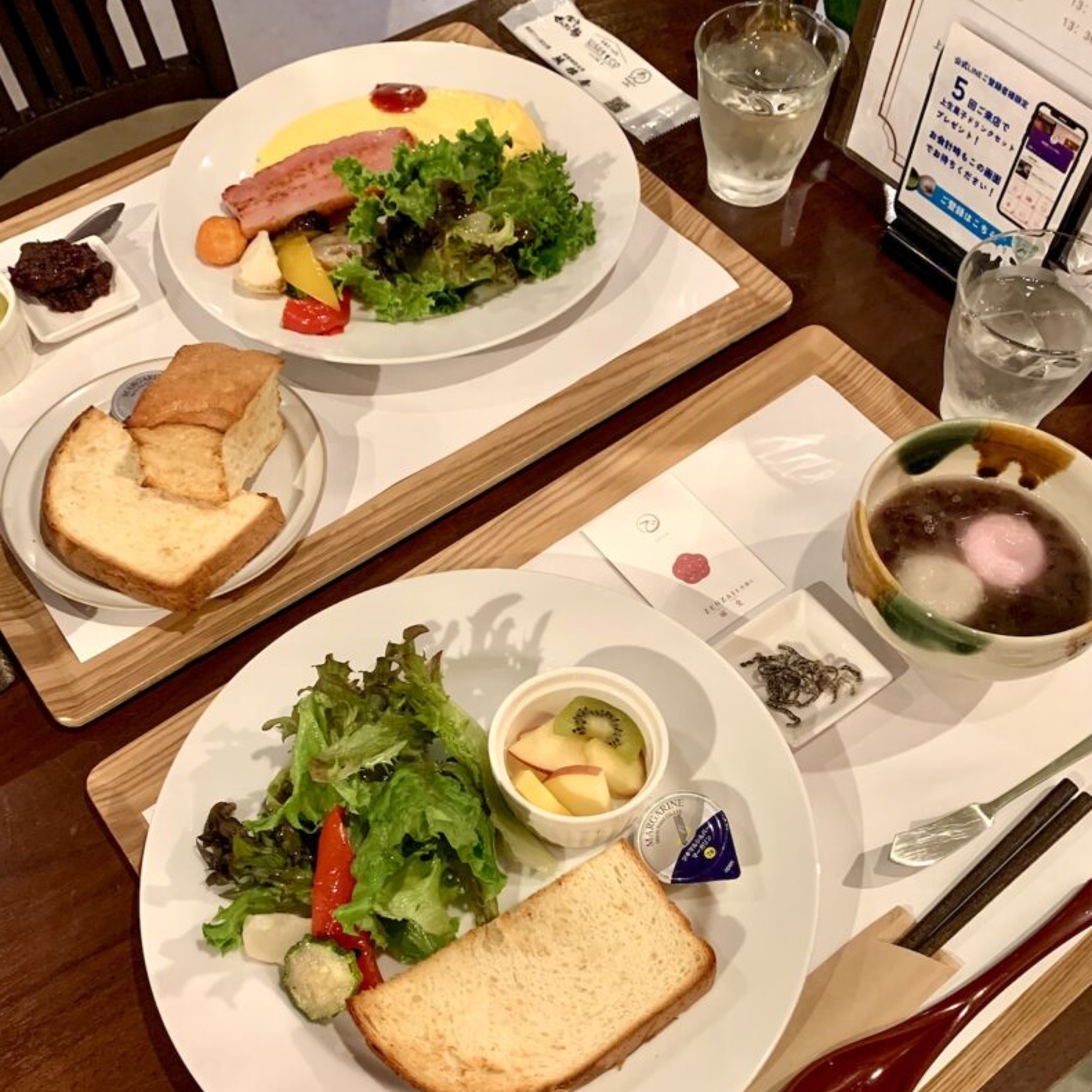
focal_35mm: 31
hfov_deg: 52.5
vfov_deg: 51.8
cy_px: 705
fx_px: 1106
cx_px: 544
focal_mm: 4.25
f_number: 1.8
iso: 400
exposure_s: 1/33
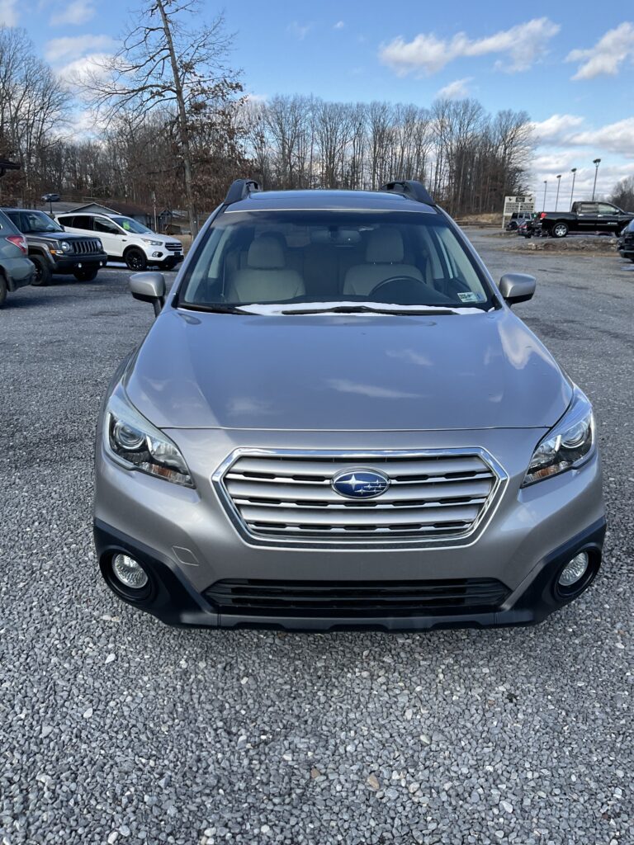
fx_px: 708
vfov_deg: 61.7
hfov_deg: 48.2
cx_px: 317
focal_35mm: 29
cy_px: 422
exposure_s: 1/728
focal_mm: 3
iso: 16
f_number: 1.8
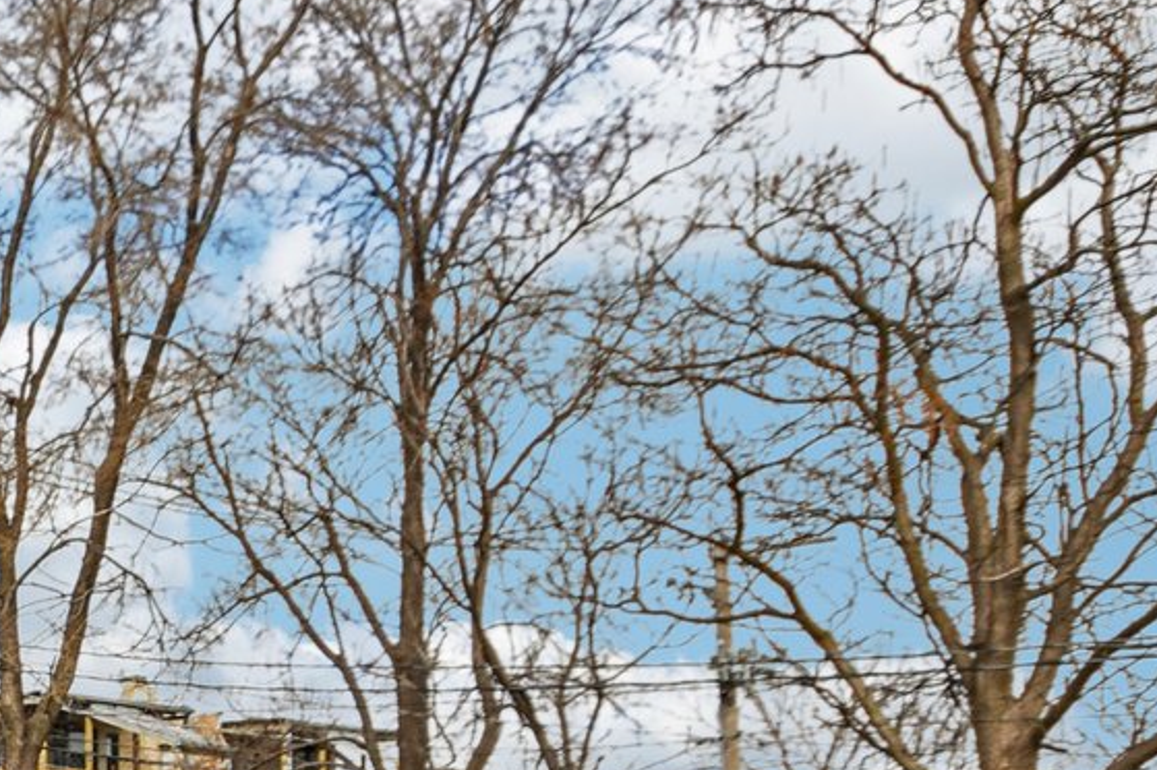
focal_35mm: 66
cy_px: 982
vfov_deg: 19.1
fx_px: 2120
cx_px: -726
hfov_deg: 22.7
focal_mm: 12
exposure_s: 1/1000
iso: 400
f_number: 8
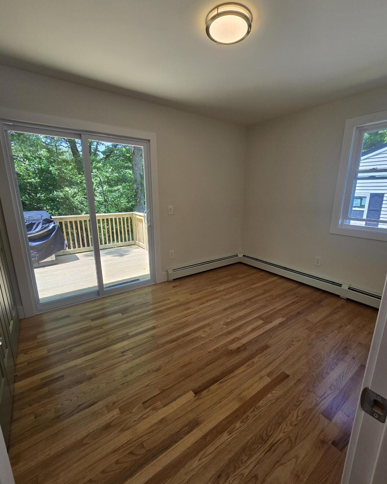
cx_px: 199
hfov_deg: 88.0
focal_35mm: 14
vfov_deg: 100.7
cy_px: 243
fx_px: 200
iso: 50
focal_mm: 2.2
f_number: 2.2
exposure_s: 1/149
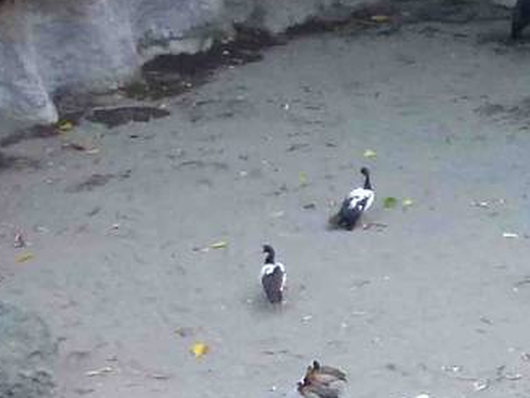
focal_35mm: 117
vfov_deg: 12.7
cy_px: 236
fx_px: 1791
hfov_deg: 15.8
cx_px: 738
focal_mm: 4.3
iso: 400
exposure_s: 1/40
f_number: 3.3
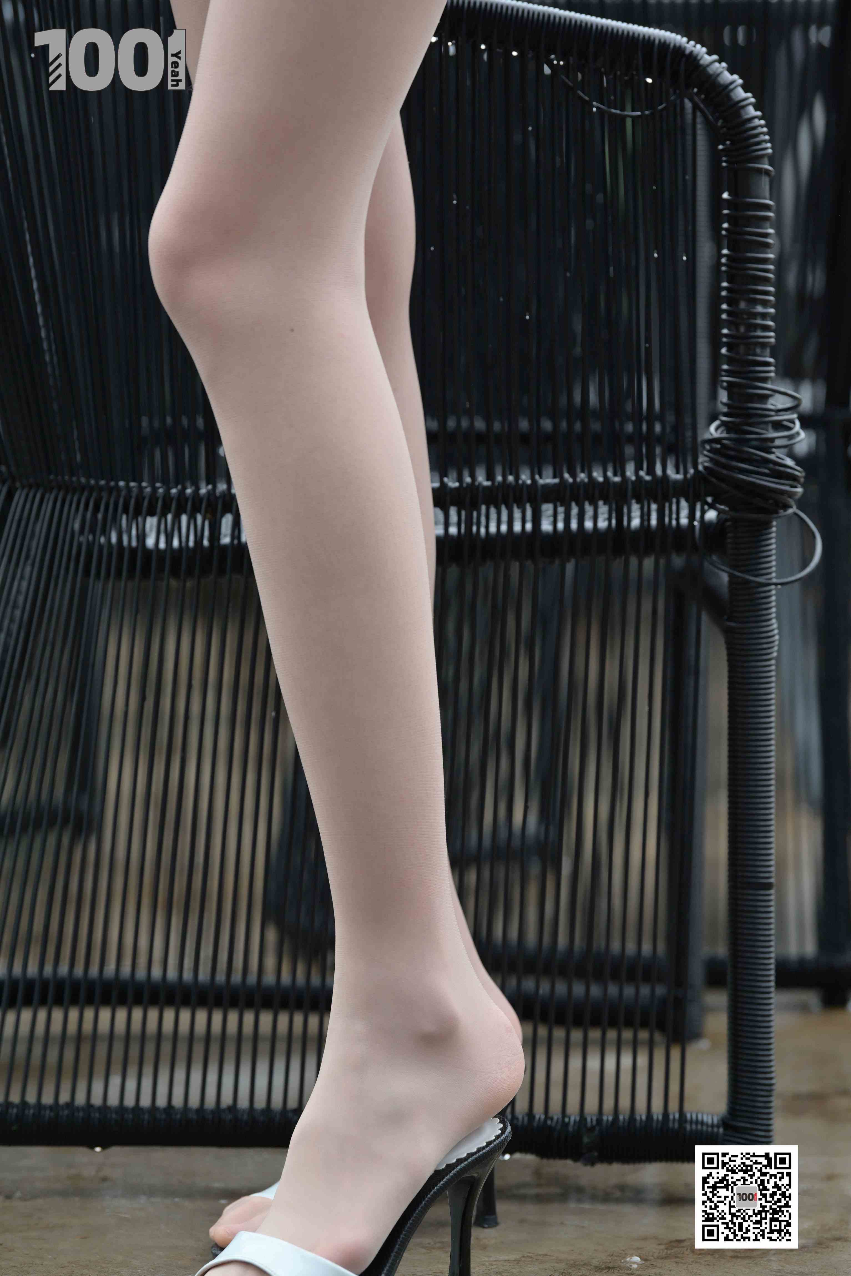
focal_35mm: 170
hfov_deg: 8.1
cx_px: 426
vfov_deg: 12.1
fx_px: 6027
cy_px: 638
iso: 640
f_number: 5
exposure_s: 1/250
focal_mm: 170
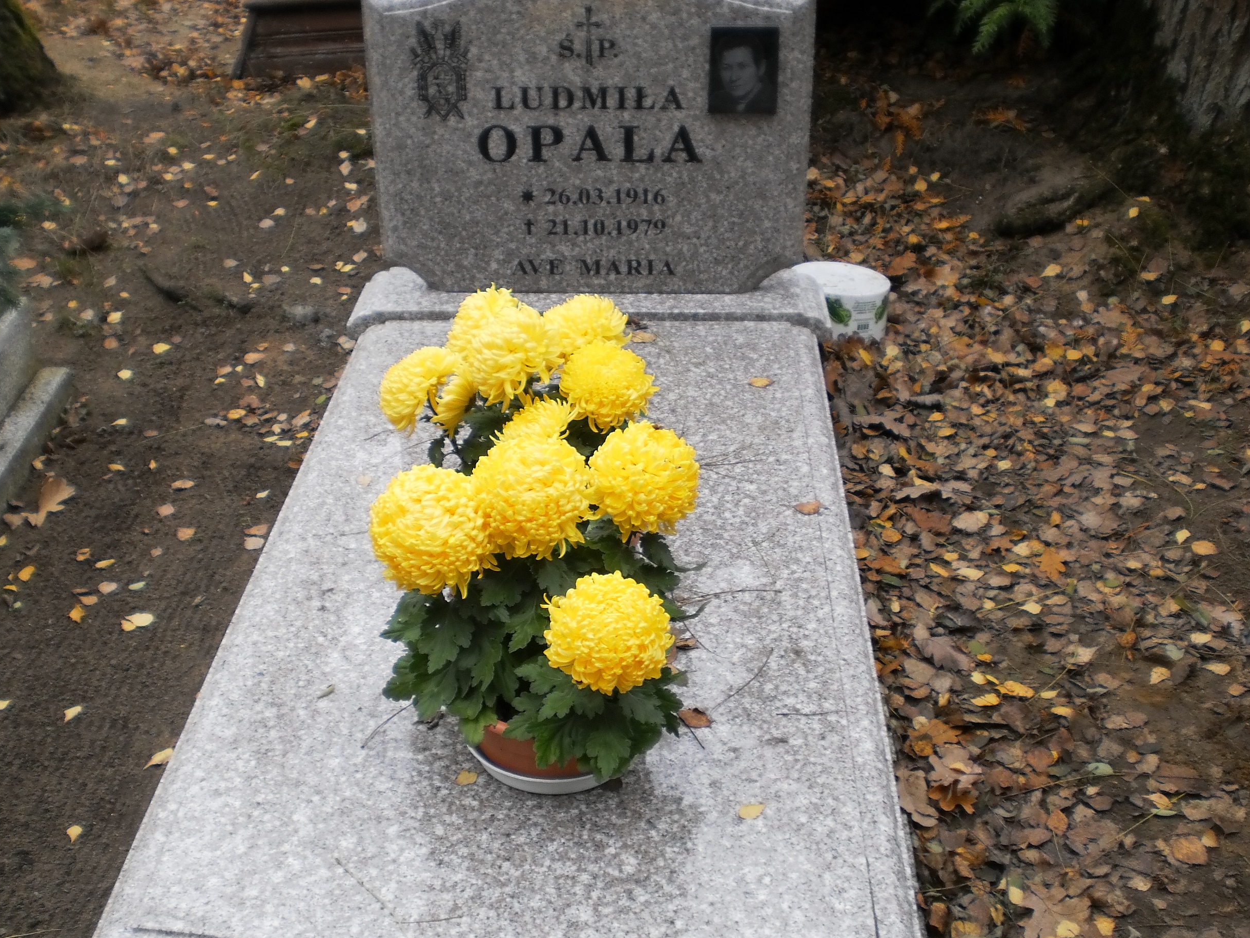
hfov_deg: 45.7
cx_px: 573
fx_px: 1481
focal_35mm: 41
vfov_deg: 35.1
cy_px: 419
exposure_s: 1/100
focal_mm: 6.3
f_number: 3.1
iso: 100
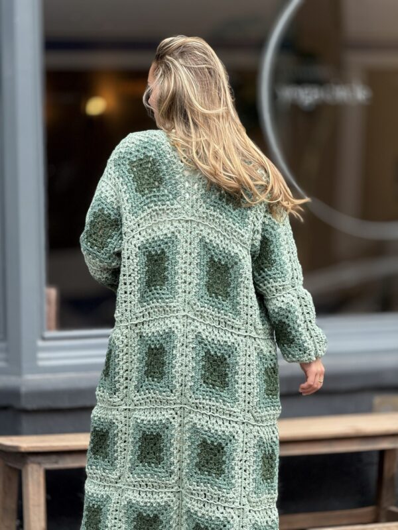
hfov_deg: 12.3
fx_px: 1840
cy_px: 265
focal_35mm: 120
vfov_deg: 16.4
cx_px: 199
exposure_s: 1/358
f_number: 2.8
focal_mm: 15.66
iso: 64
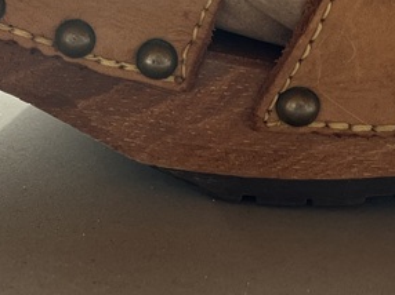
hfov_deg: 20.8
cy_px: 7
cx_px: -8
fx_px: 1038
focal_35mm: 91
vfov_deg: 15.9
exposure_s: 1/122
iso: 100
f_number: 1.6
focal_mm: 5.1
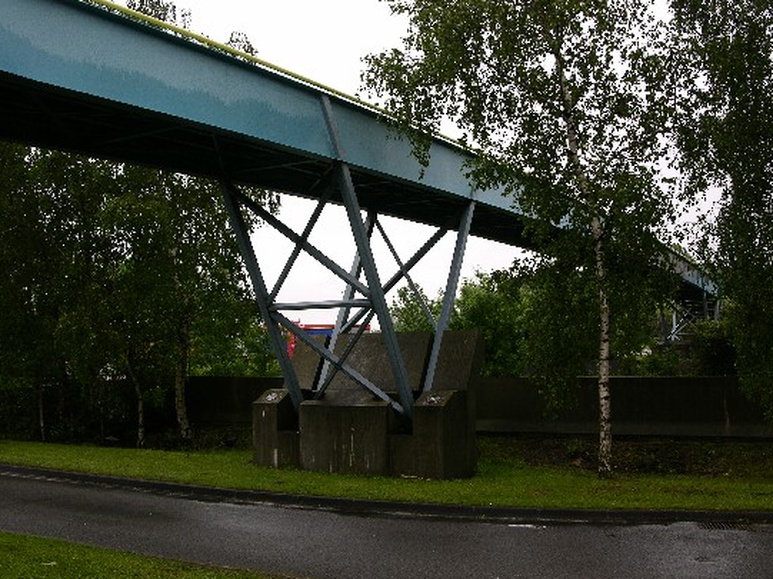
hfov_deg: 49.0
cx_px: 404
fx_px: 848
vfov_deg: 37.7
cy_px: 280
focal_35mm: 38
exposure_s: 1/61.6
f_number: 5.6
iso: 50
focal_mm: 8.9
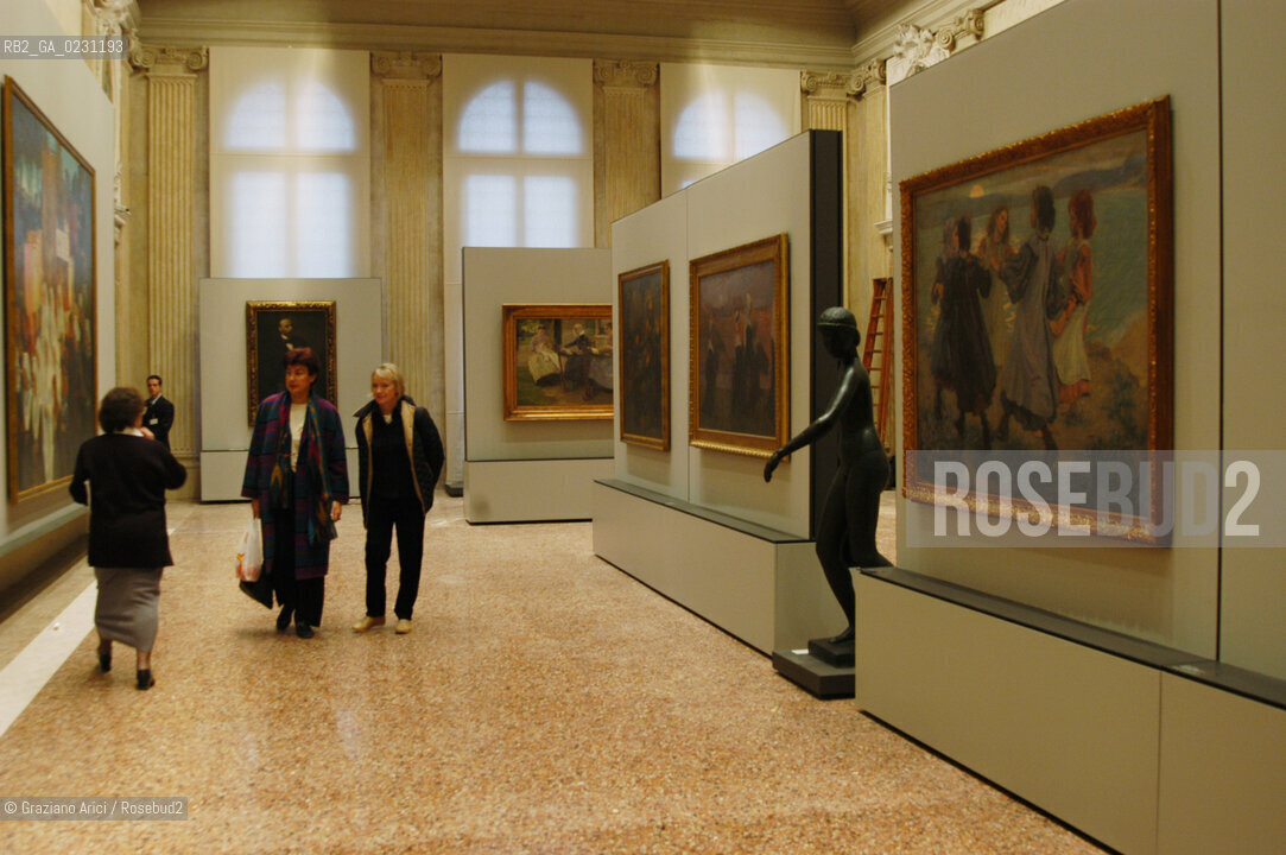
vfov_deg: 36.8
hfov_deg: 53.2
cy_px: 428
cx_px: 643
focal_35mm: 36
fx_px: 1285
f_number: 4
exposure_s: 1/30
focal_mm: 24
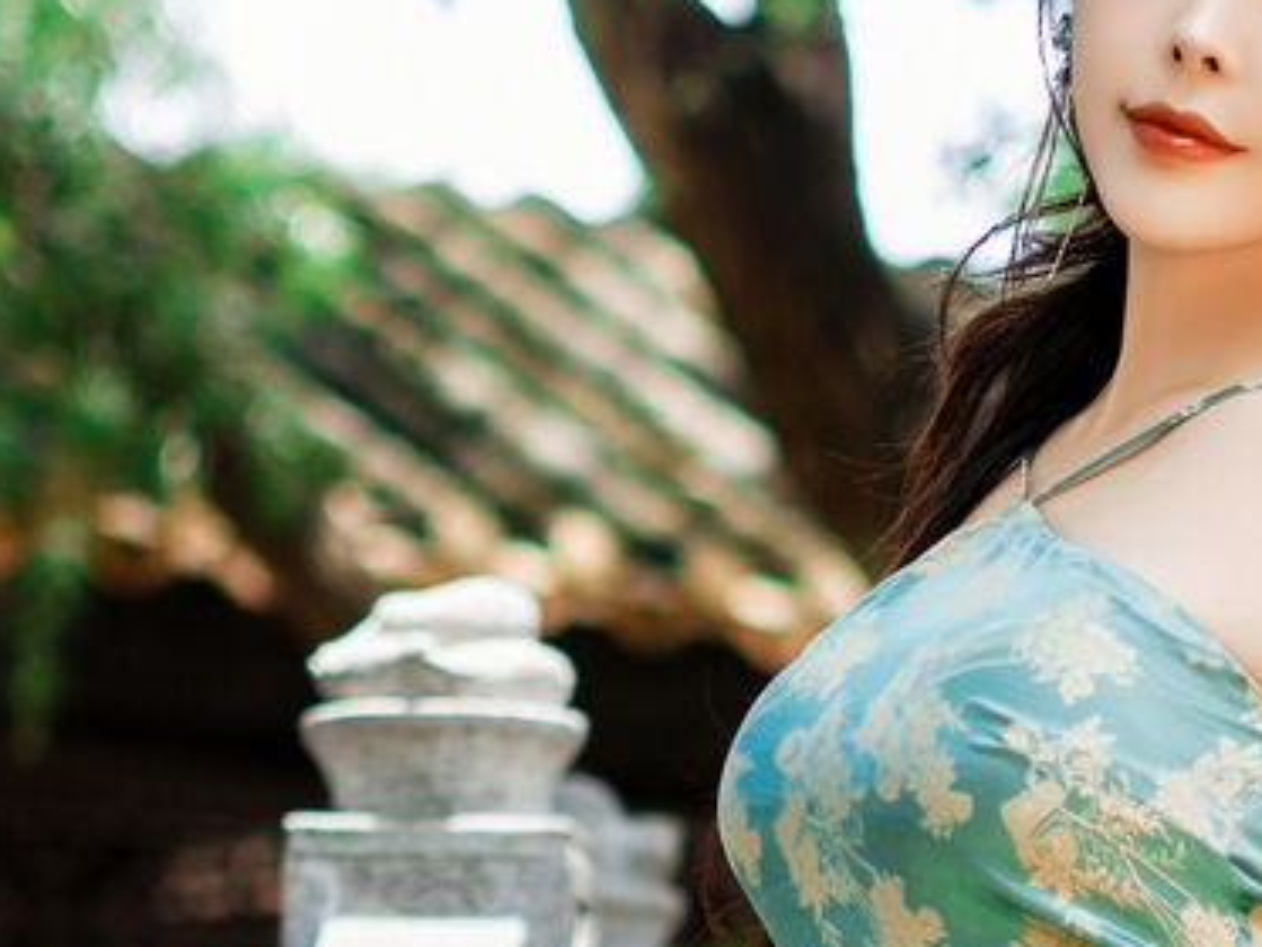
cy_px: 1605
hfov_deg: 8.5
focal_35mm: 232
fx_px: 8461
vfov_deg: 6.3
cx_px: 1360
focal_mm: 50
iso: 100
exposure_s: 1/320
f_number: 2
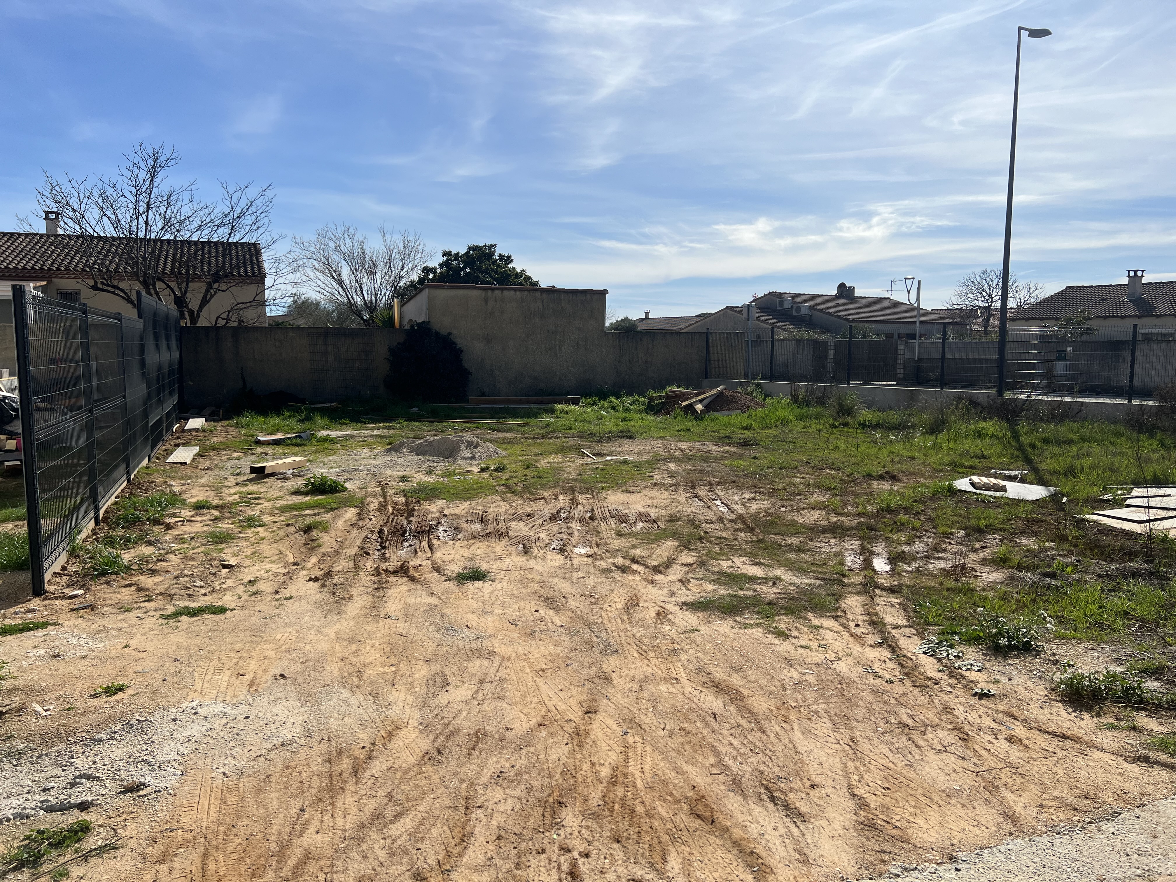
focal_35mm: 26
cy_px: 441
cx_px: 588
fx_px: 883
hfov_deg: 67.3
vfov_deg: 53.1
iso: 50
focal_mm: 5.7
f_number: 1.5
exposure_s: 1/8696
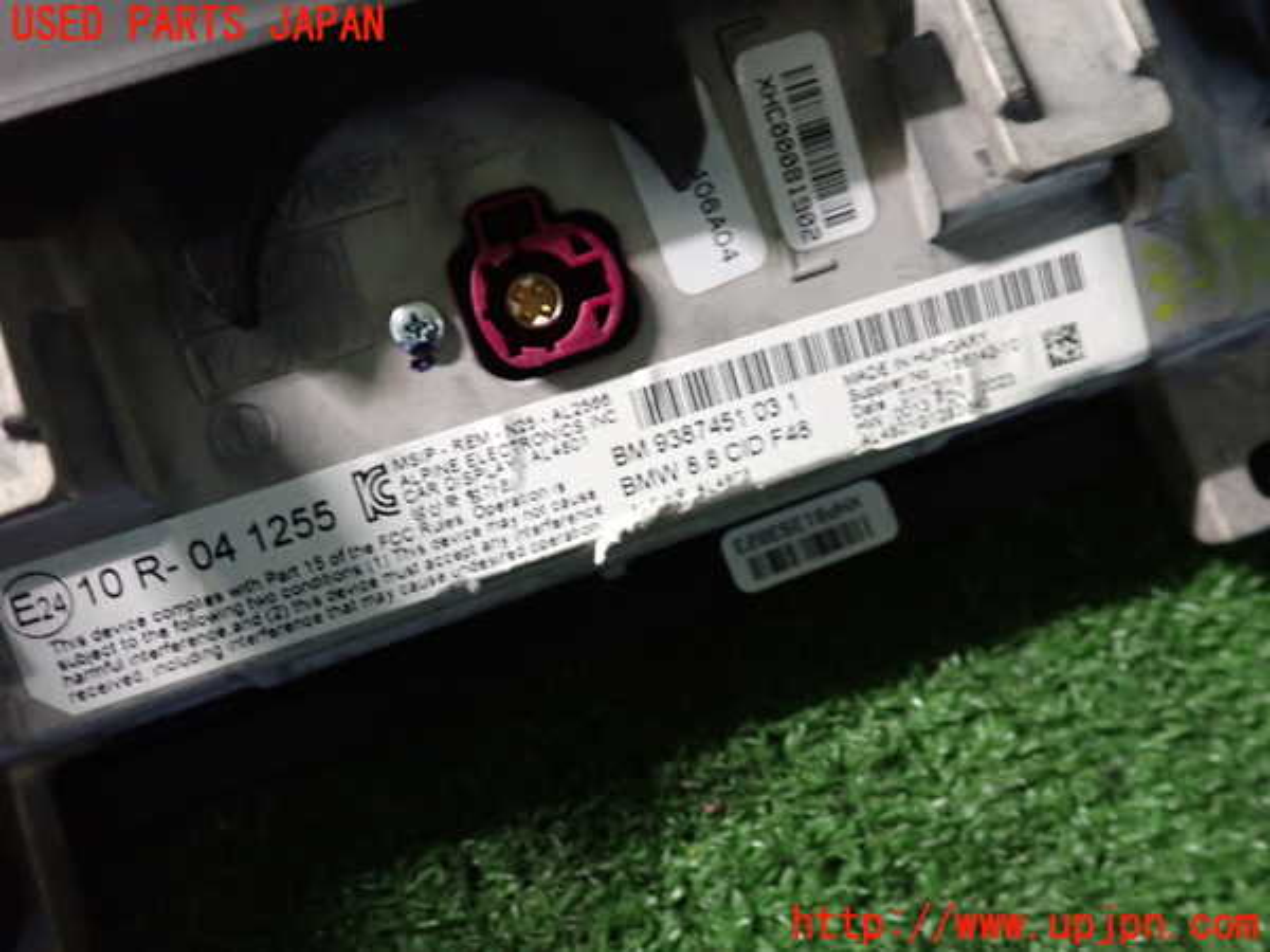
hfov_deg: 60.0
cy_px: 476
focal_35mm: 30
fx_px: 1101
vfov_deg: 46.8
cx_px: 635
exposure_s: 1/13
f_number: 2.3
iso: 800
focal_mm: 5.4
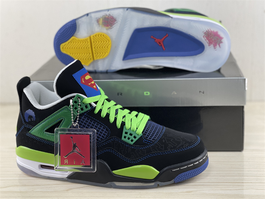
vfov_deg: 22.9
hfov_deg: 30.3
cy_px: 100
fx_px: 490
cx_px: 132
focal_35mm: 64
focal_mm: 7.5
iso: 250
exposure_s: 1/100
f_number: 2.2
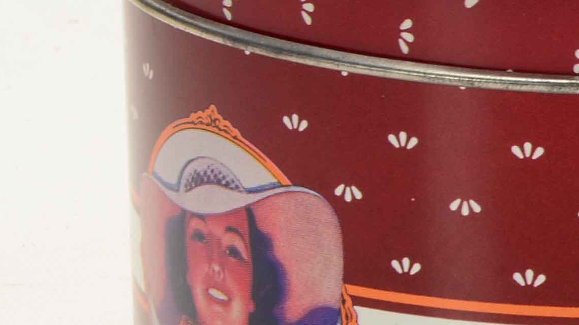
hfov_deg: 6.0
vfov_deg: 3.5
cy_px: -48
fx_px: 5389
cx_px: 1223
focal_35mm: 351
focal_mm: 52
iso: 200
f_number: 16
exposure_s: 1/160
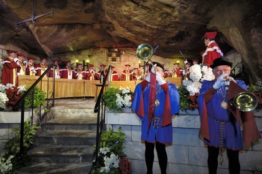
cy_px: 87
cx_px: 131
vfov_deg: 63.1
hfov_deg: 85.5
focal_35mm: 20
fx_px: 142
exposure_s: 1/40
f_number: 4
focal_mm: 13
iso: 200
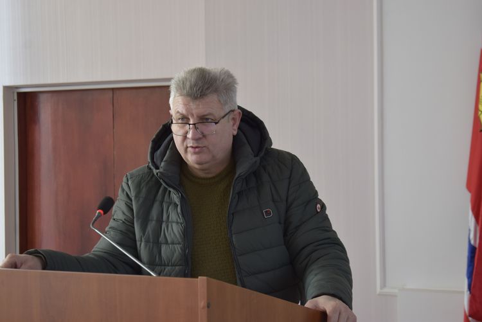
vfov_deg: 16.6
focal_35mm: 82
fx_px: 1105
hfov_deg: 24.6
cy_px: 161
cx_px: 241
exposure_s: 1/100
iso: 400
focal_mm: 55
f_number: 5.6
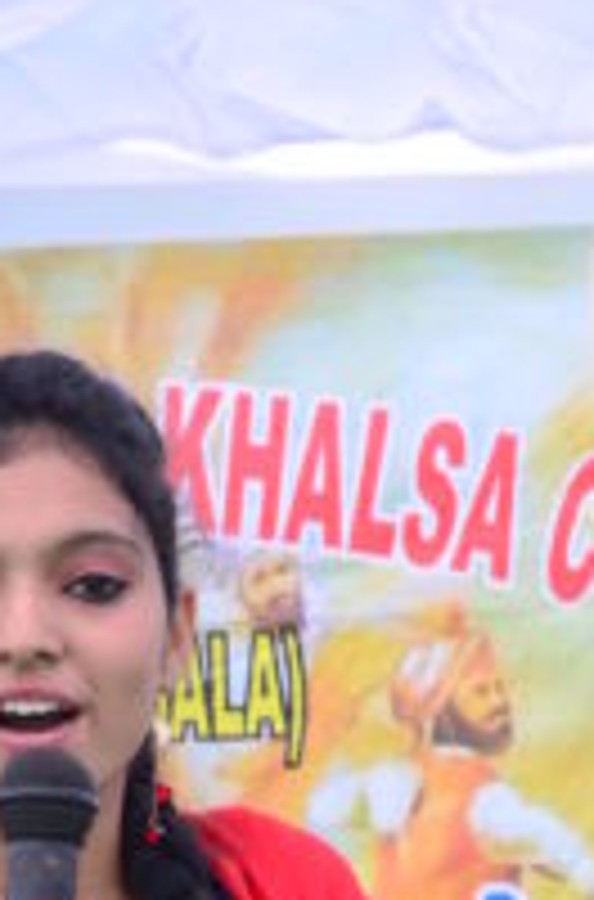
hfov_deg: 2.9
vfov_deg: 4.3
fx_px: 11888
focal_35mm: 477
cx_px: 4
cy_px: 1940
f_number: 10
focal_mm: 62
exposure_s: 1/125
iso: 320
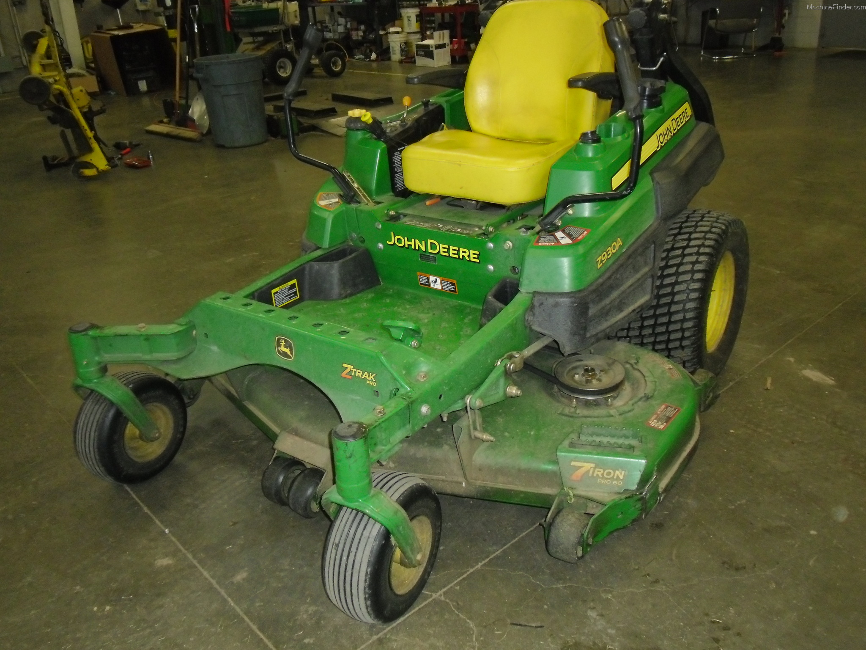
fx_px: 801
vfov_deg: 44.2
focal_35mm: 32
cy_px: 325
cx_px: 433
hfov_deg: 56.8
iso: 400
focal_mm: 5.8
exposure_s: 1/60
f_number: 3.5
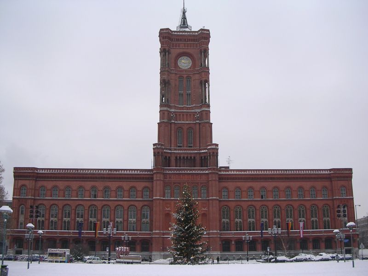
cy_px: 138
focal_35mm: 38
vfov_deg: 37.7
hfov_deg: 49.0
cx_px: 184
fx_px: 404
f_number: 2.8
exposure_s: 1/183
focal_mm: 5.8
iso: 100
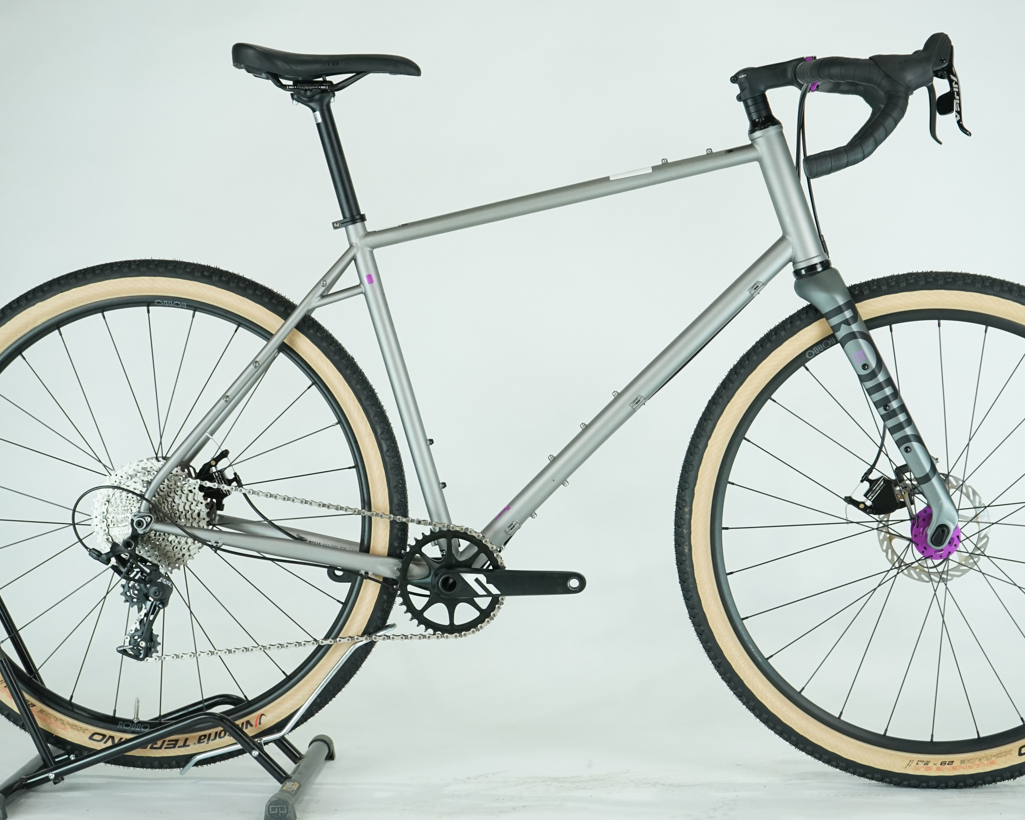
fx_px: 2154
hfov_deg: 26.8
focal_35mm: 71
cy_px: 373
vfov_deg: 21.5
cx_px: 555
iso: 1600
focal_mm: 57
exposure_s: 1/200
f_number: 5.6
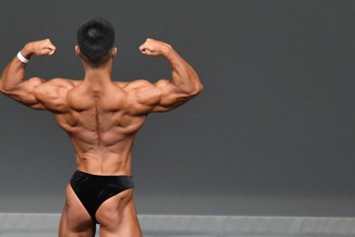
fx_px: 6781
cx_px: 126
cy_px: 195
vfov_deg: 2.0
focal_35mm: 688
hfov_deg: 3.0
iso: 4000
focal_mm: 230
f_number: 5.6
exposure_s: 1/400
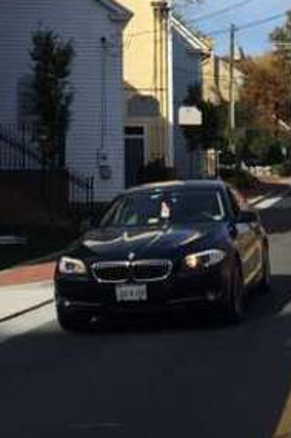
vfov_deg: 23.0
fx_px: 1032
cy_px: 6
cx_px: 174
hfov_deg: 16.0
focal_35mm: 85
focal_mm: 4.15
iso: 32
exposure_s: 1/2825
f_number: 2.2
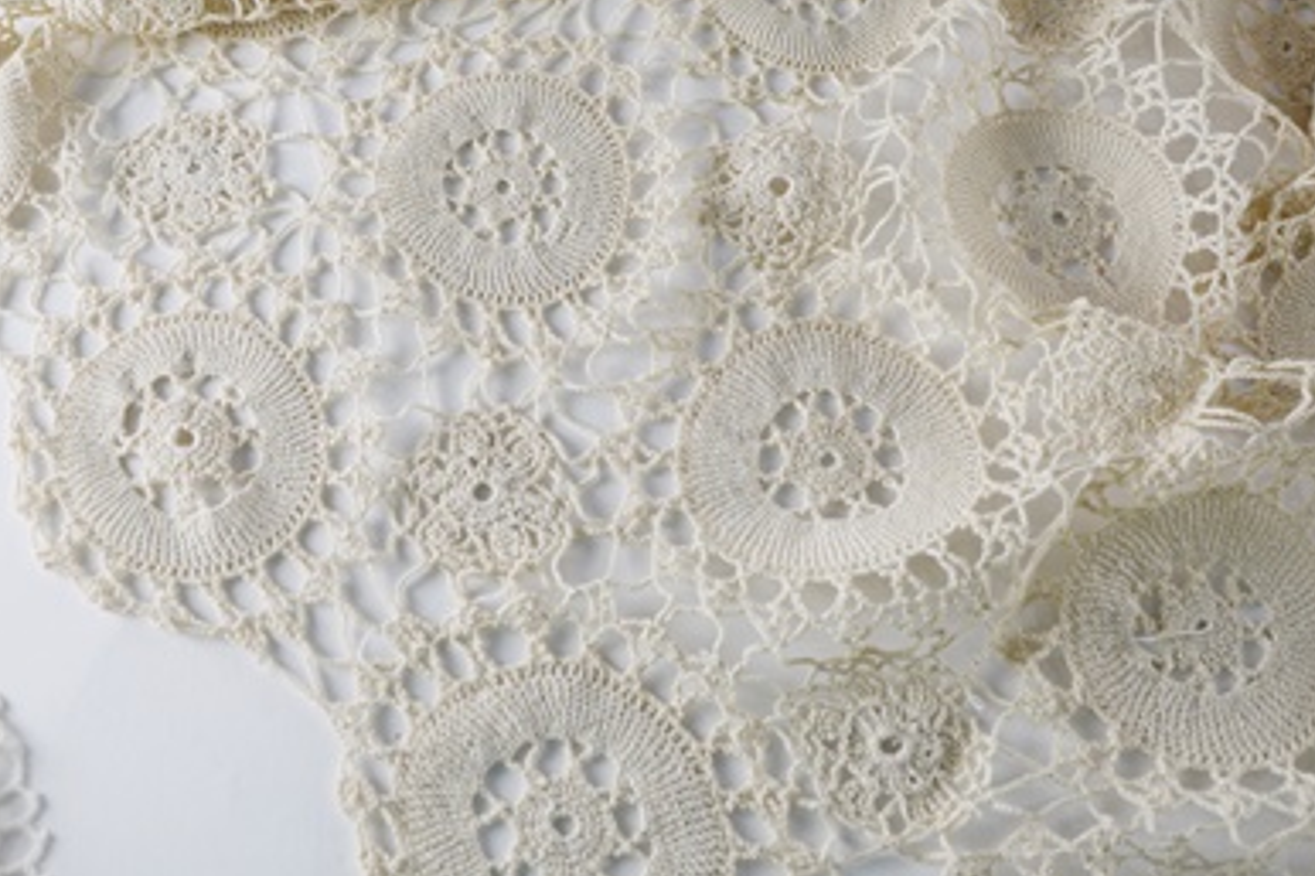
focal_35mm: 42
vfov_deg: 31.8
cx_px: 613
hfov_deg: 46.4
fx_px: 1533
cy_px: 358
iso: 200
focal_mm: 18
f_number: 5.6
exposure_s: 1/125
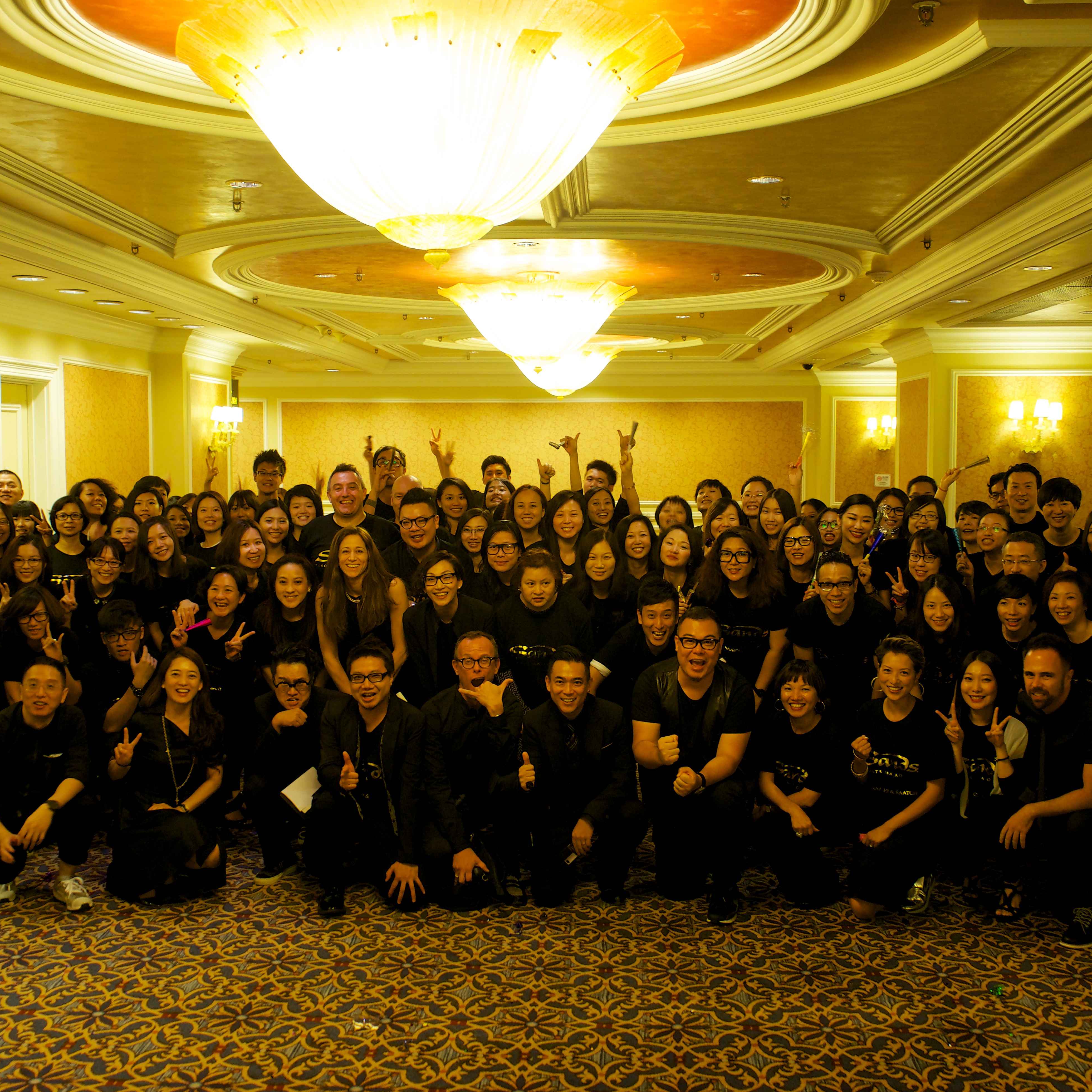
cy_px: 546
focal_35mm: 39
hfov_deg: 42.8
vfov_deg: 42.8
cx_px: 539
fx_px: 1392
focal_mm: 30
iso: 1000
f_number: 5.6
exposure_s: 1/15
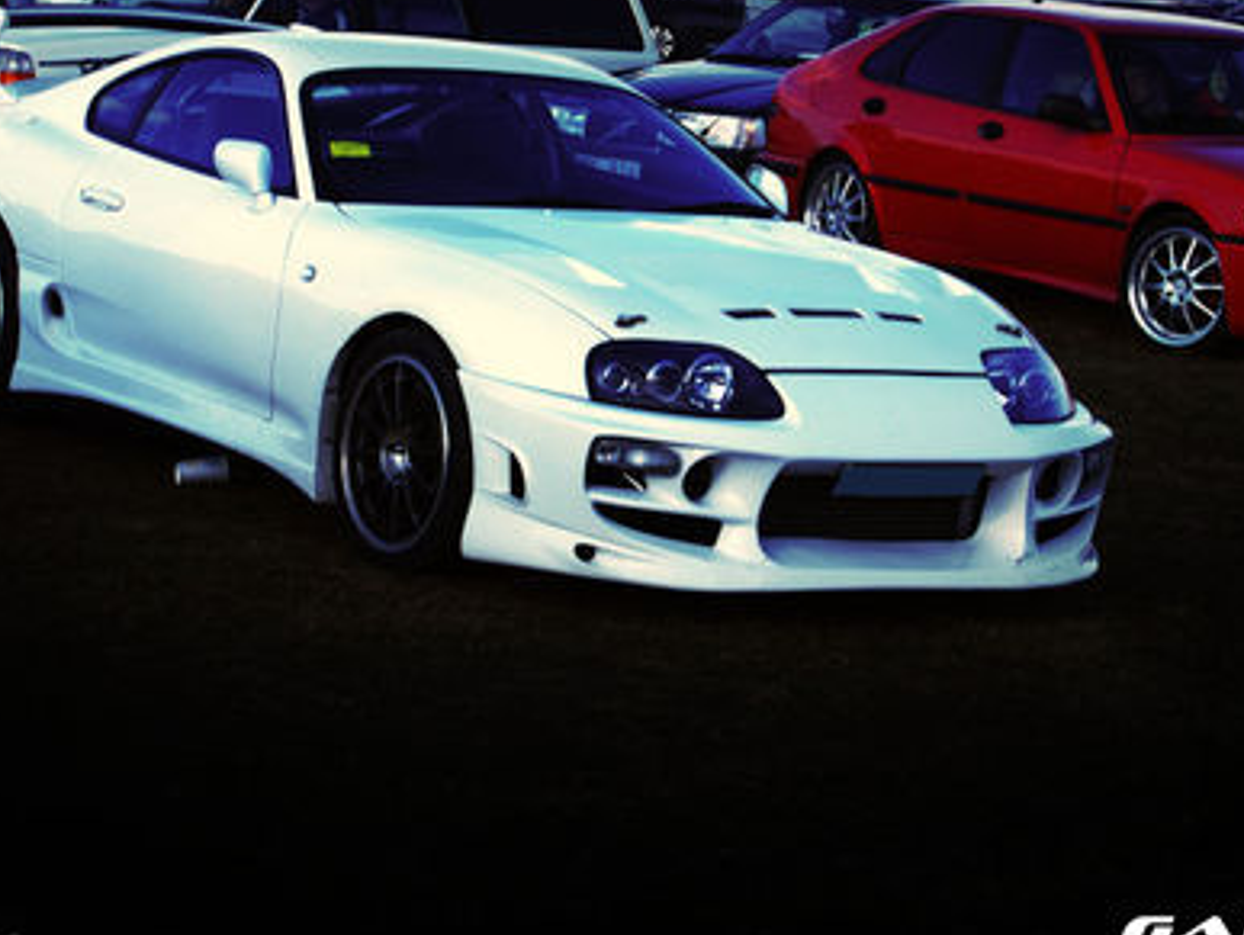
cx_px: 643
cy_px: 276
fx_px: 4460
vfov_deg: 12.0
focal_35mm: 124
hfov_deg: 15.9
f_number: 11
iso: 100
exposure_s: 1/60
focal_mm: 52
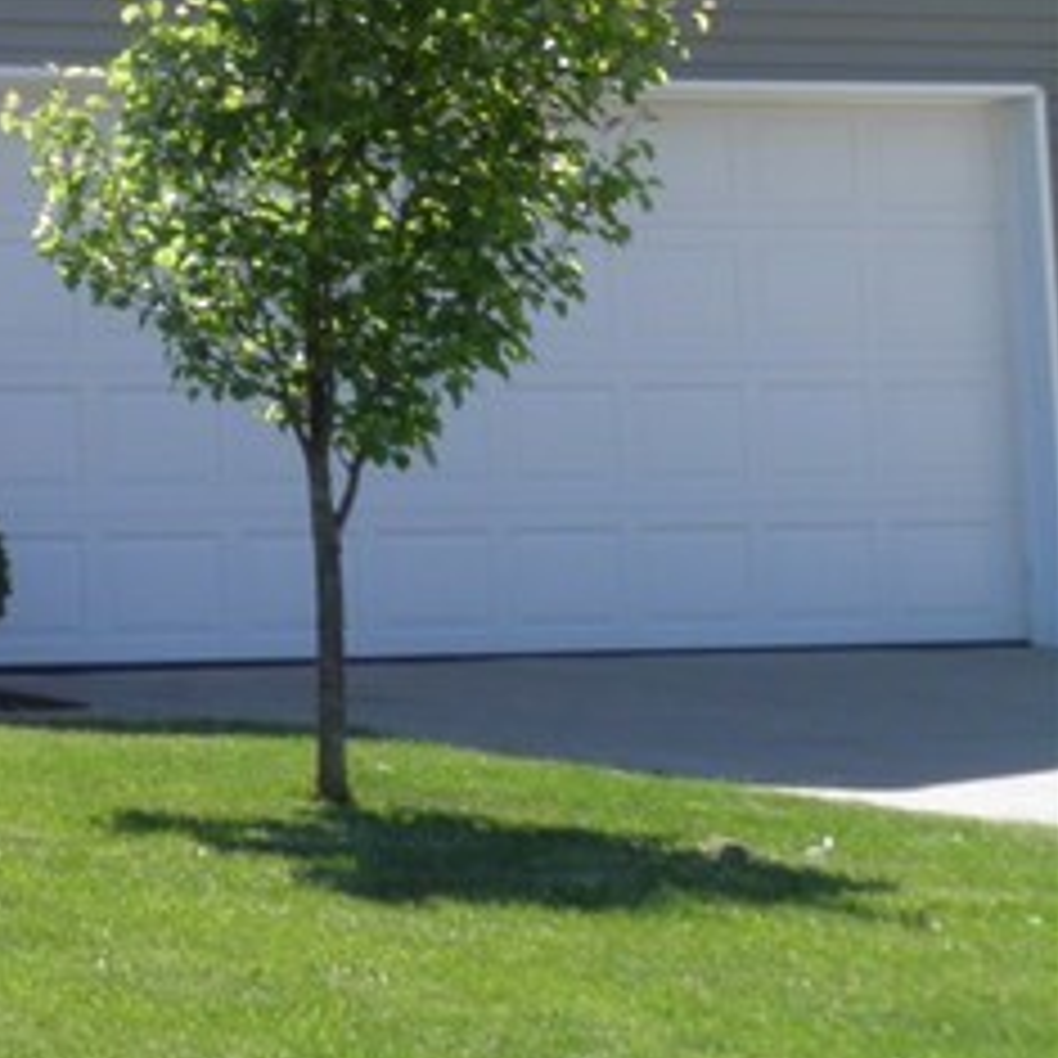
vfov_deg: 11.2
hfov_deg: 10.4
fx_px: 5187
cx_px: -1243
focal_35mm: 150
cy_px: -491
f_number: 5.7
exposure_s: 1/160
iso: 50
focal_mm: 7.1
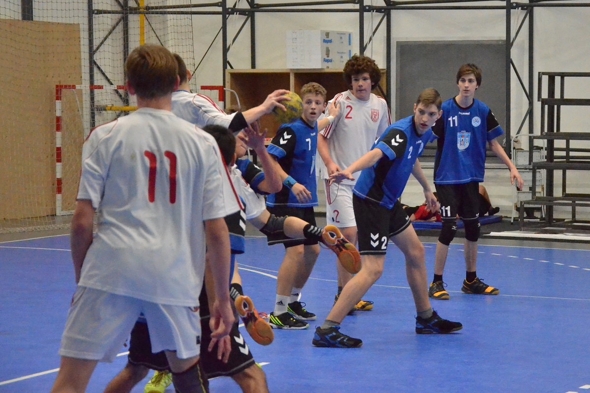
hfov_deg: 21.9
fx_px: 1524
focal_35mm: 93
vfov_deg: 14.7
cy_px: 196
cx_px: 295
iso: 6400
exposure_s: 1/800
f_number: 5.3
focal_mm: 62
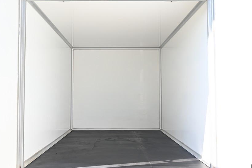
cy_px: 85
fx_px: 224
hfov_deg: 58.6
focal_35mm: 32
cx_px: 115
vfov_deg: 41.2
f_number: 6.7
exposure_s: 1/90
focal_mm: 24
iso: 140
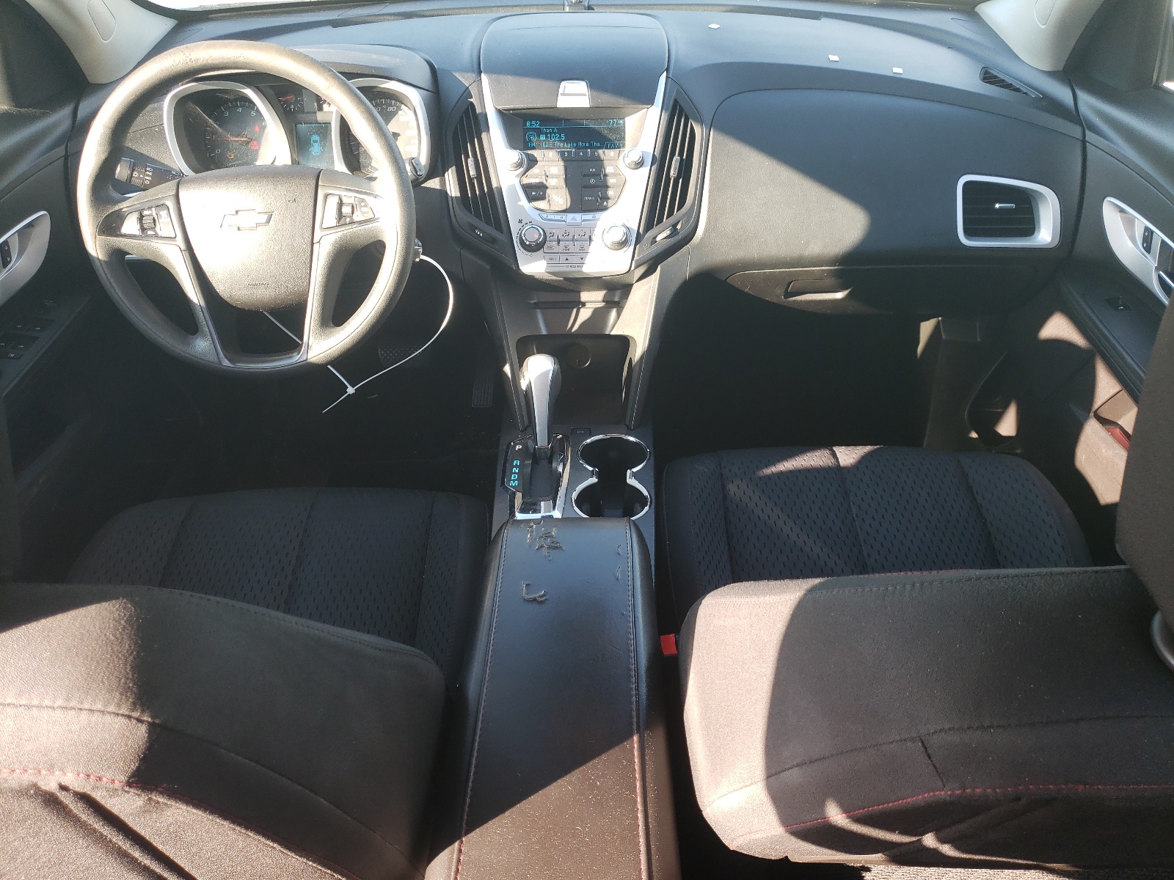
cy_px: 440
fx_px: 882
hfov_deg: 67.3
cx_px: 587
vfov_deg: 53.1
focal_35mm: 26
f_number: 1.5
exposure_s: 1/127
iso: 50
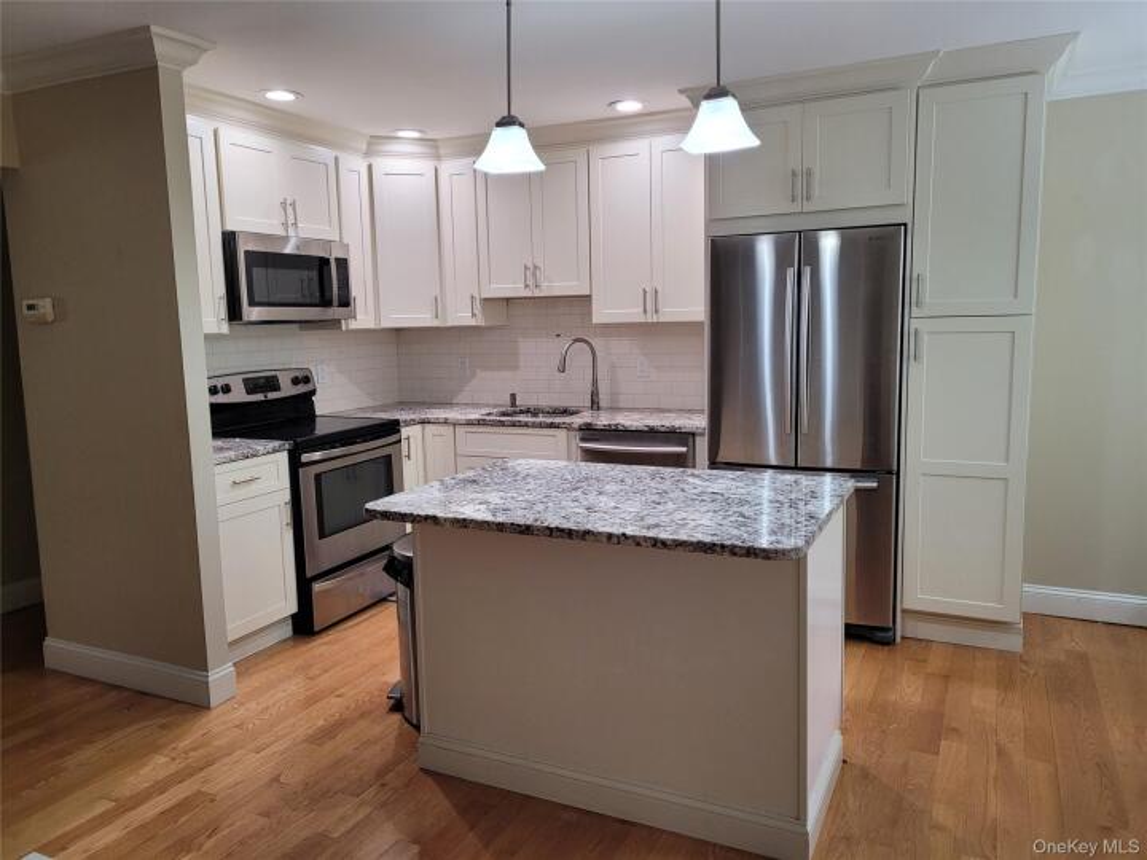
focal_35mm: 26
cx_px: 574
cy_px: 430
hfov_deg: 67.3
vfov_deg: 53.1
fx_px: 862
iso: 200
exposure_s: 1/120
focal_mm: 5.4
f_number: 1.8
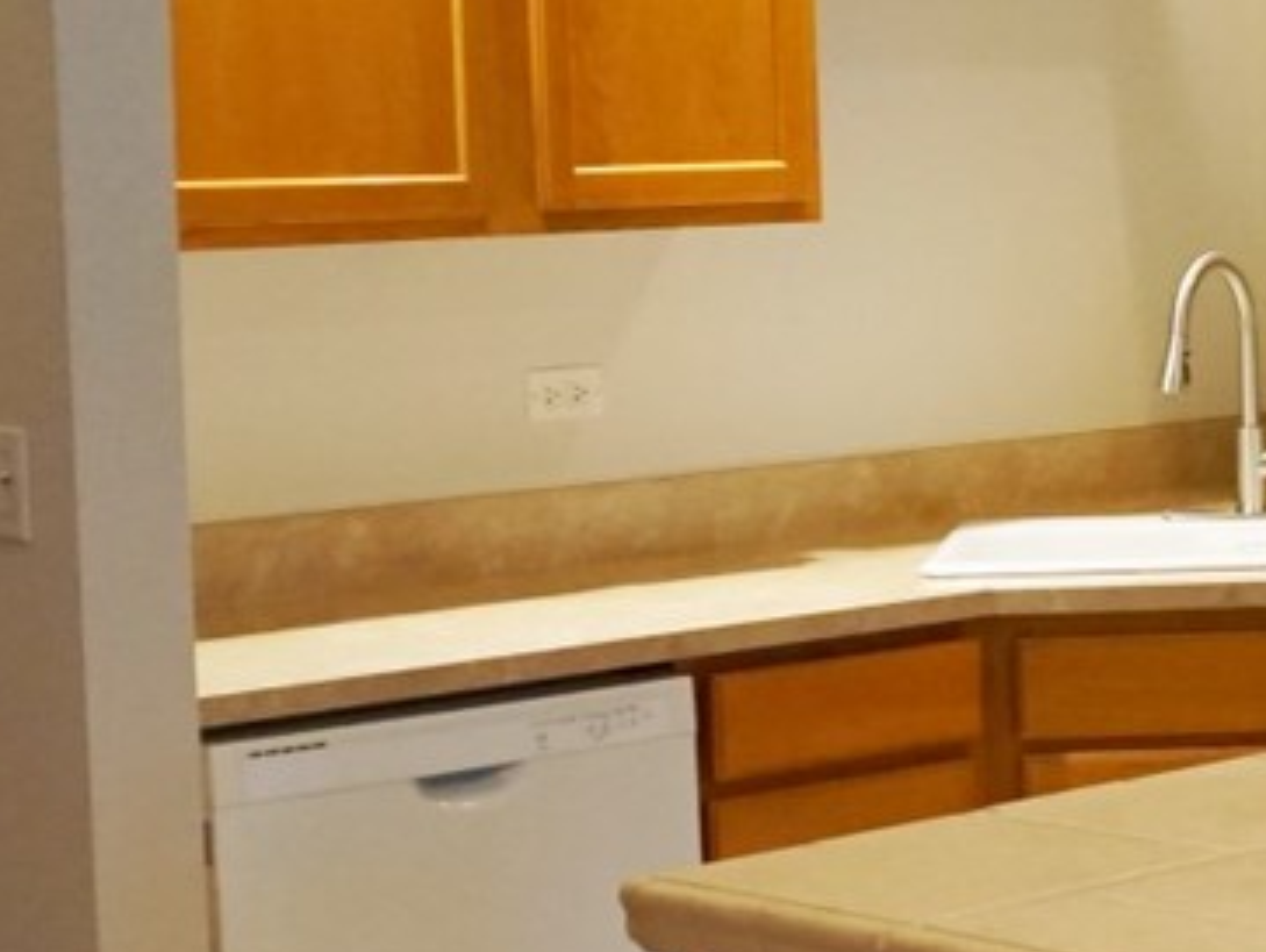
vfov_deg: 14.4
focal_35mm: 103
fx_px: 3771
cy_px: 373
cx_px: 1815
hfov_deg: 17.4
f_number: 4
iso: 1250
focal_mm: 16
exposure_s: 1/160
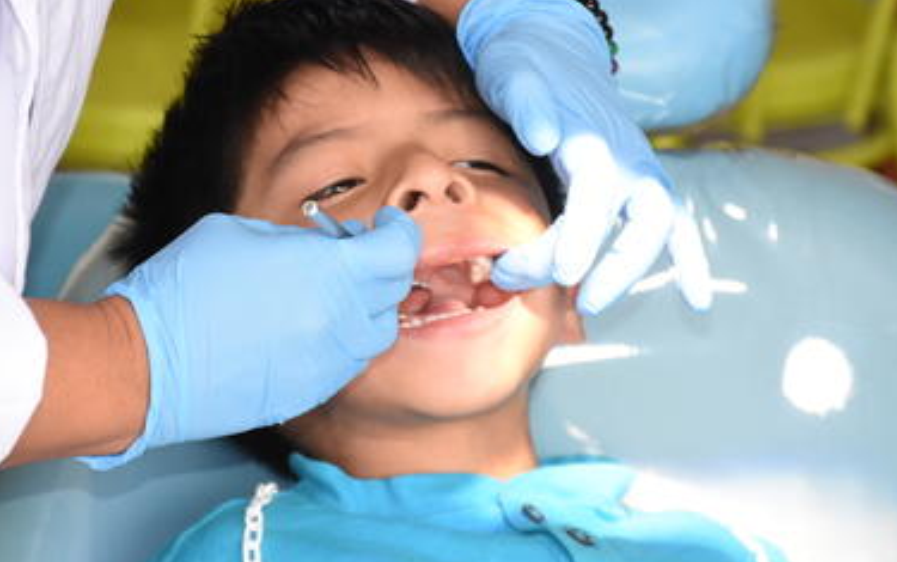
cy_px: 244
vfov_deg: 7.5
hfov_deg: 11.9
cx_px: 414
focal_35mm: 176
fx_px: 4306
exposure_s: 1/250
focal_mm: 90
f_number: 6.3
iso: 1250
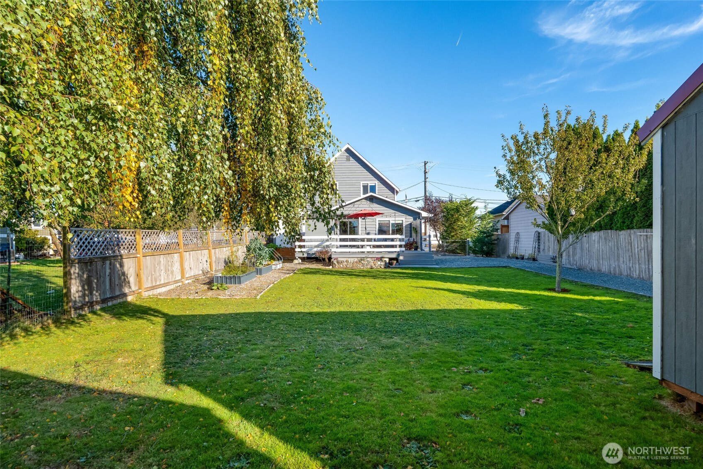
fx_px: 371
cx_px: 352
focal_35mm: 19
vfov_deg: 64.5
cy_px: 234
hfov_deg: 86.9
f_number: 9
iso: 400
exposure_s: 1/400
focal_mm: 19
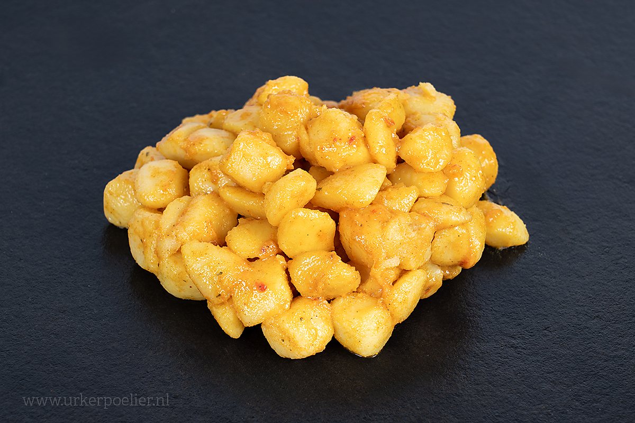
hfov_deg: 19.5
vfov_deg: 13.0
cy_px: 212
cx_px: 318
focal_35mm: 105
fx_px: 1852
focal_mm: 105
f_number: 9
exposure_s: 1/160
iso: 100
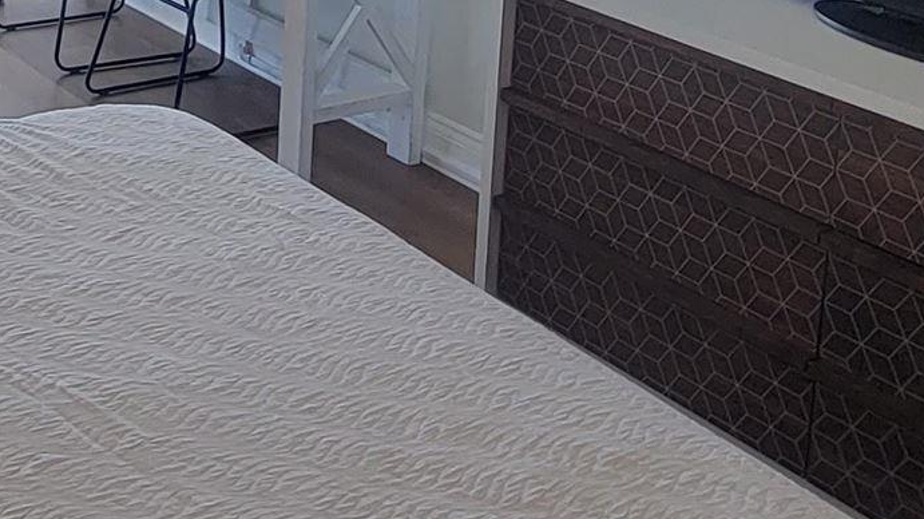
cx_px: -24
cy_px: -194
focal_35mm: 63
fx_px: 1543
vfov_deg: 17.6
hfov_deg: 30.7
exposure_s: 1/120
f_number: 2.2
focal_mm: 2.2
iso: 100
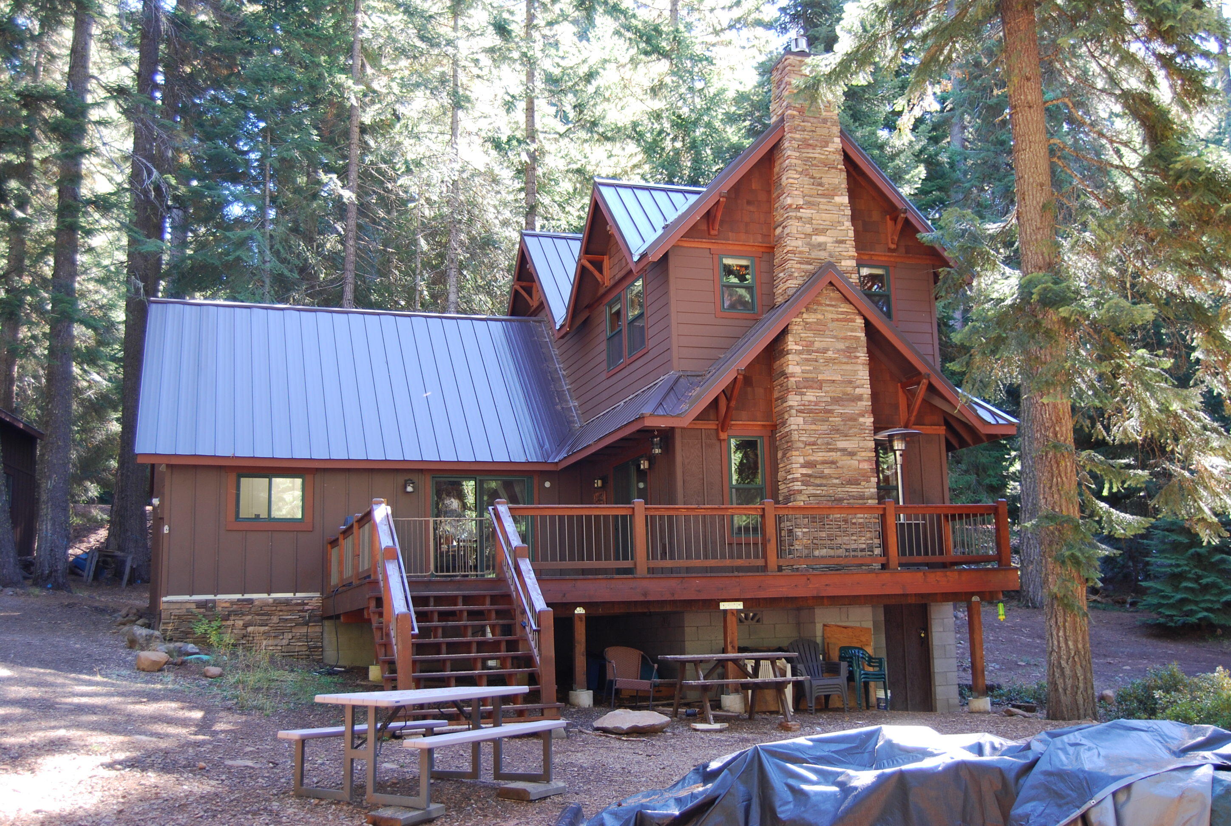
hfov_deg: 49.5
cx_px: 616
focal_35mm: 39
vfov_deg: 34.4
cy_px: 413
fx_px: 1336
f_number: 4
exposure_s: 1/30
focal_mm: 26
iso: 200
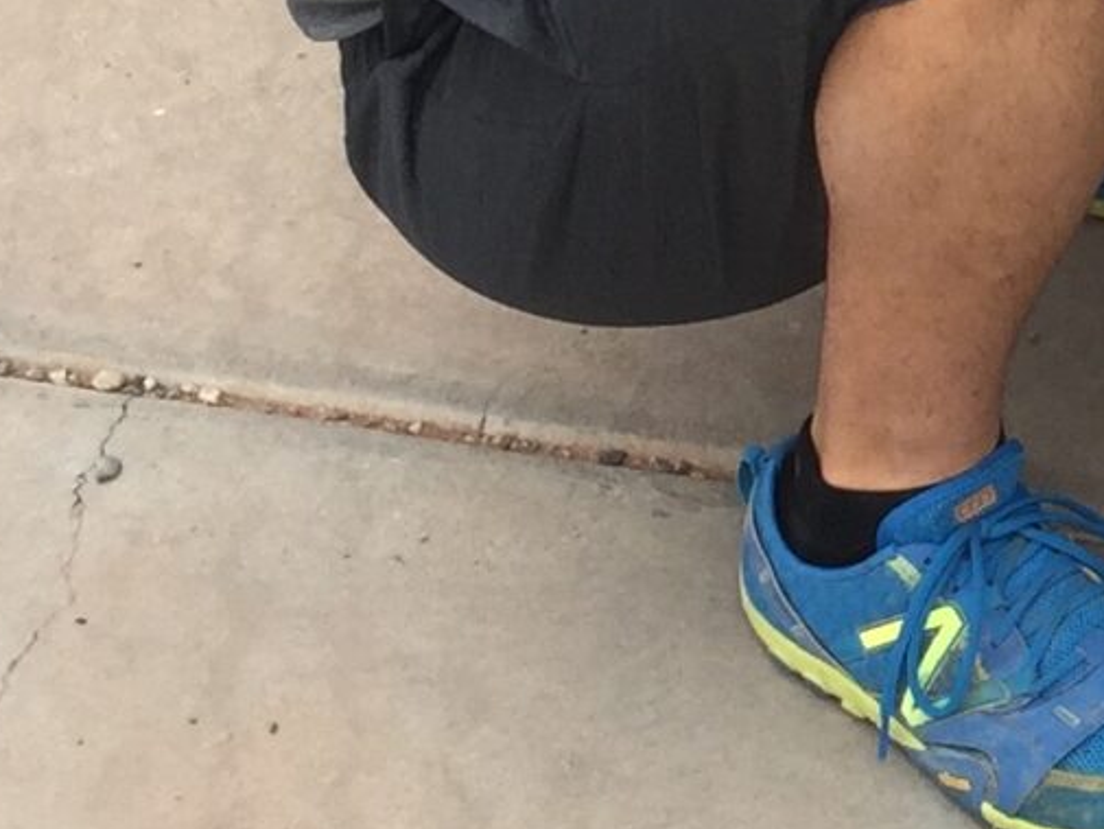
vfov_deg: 10.0
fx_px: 4689
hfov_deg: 12.1
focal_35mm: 147
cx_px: 2101
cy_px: 15
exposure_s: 1/706
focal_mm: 4.15
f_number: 2.2
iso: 32
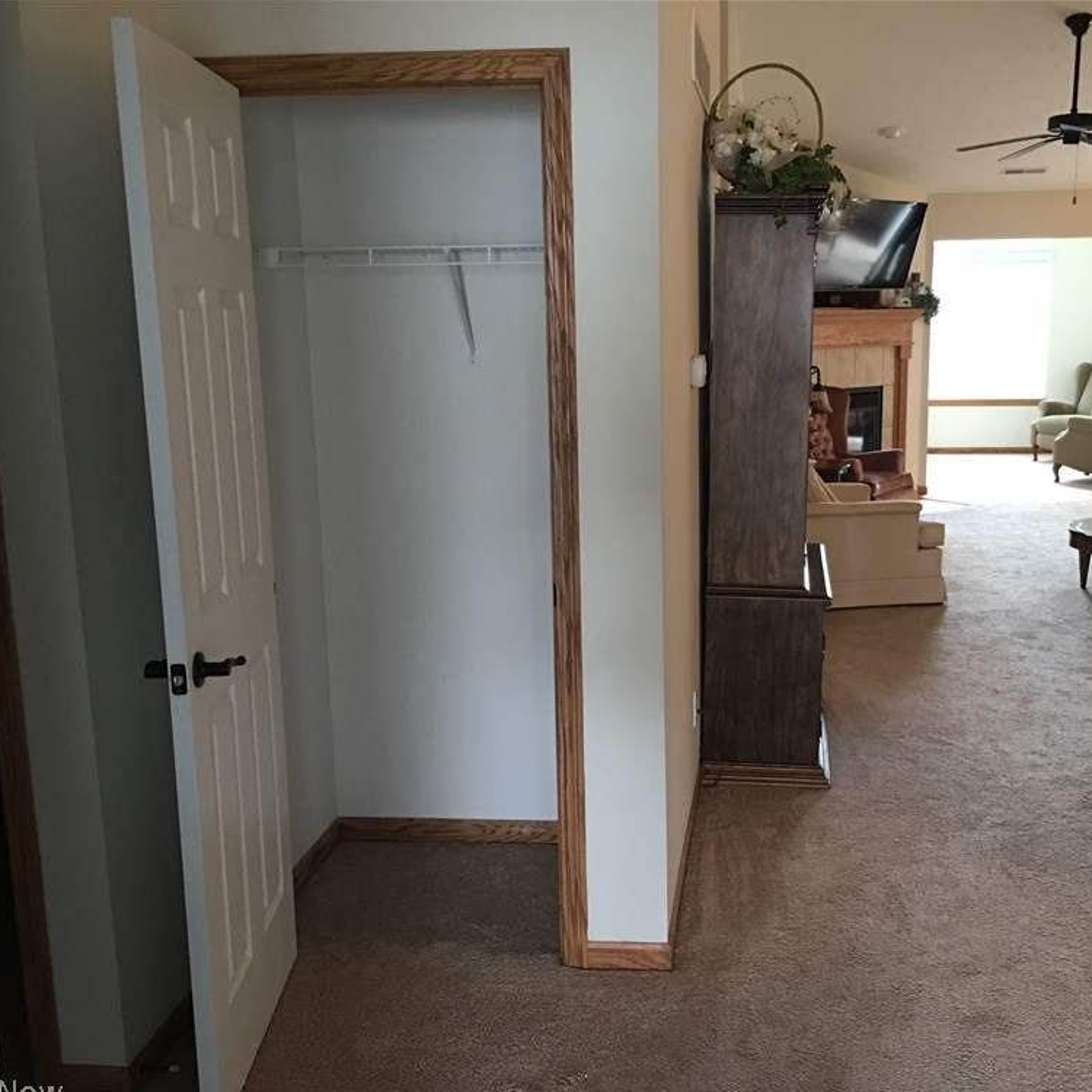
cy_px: 558
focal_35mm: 35
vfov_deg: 47.2
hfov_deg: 46.9
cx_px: 658
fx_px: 1249
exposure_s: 1/15
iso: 80
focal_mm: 4.15
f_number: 2.2
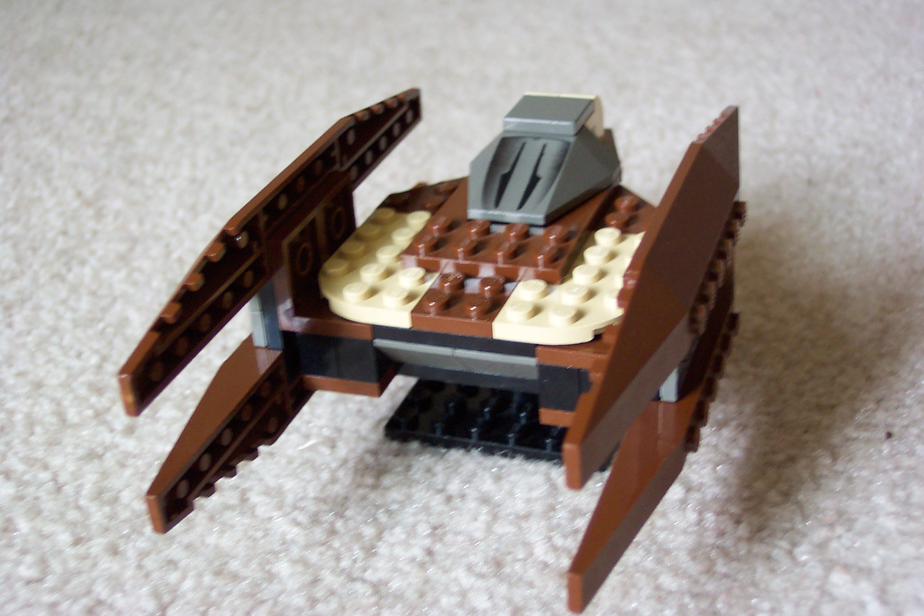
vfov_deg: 26.0
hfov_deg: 38.2
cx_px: 469
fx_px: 1335
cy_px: 309
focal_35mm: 52
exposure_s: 1/10
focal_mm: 10.7
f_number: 3.4
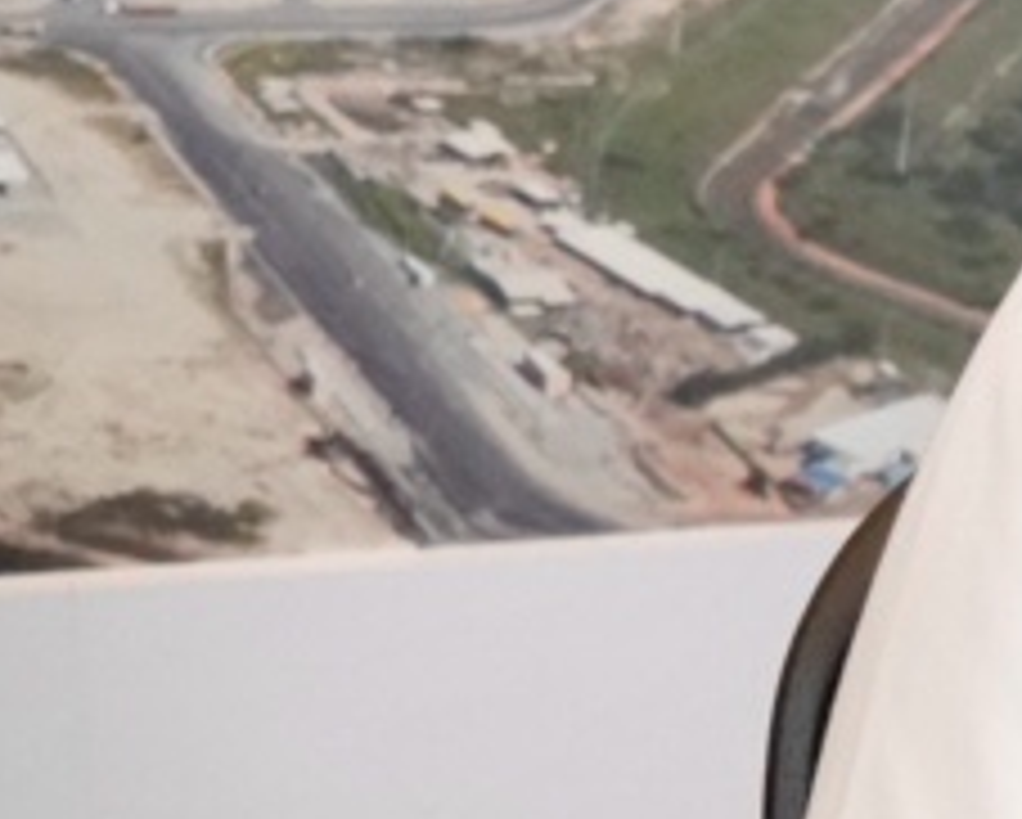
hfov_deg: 7.1
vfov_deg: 6.6
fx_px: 7084
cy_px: 243
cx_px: 3413
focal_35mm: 234
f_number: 7.1
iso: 5000
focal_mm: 35
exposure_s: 1/125
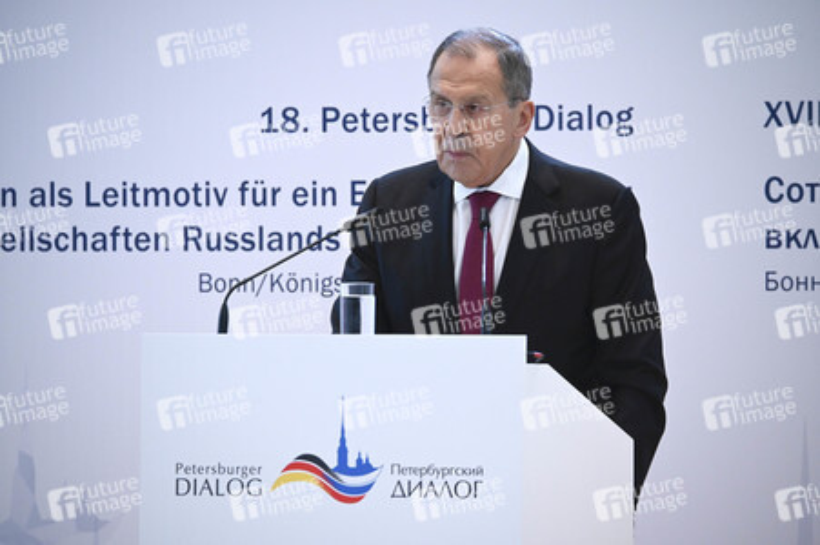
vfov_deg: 3.0
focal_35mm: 460
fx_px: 10470
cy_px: 272
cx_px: 410
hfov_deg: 4.5
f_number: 6.3
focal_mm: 460
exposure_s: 1/250
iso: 5000
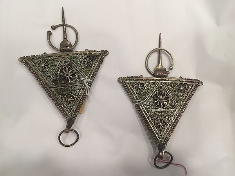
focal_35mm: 29
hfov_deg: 61.7
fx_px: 197
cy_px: 88
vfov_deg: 48.2
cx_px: 118
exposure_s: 1/30
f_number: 2.2
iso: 32
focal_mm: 4.15
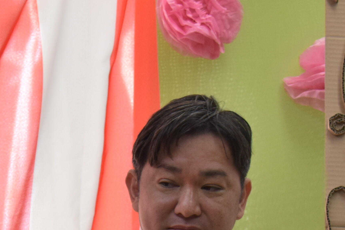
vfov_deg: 5.4
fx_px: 2415
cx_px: -55
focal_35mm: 252
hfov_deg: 8.1
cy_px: 322
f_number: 6.3
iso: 400
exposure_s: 1/160
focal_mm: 48
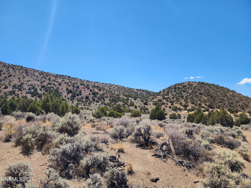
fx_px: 167
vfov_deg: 58.9
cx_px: 126
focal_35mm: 23
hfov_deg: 73.9
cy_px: 94
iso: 12
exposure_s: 1/1027
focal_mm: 6.4
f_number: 1.8
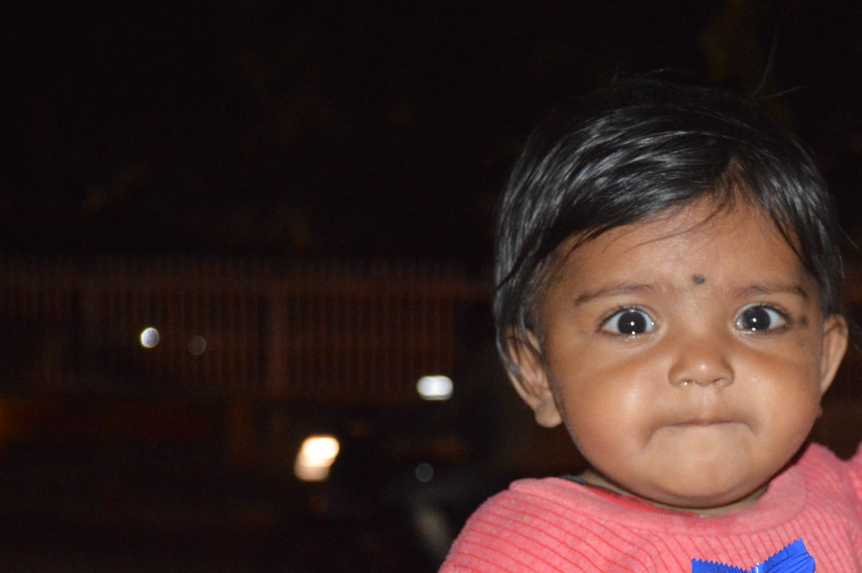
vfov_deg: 13.7
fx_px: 2368
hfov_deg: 20.3
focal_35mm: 99
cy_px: 459
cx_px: 719
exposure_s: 1/60
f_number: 4.2
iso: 3200
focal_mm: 34
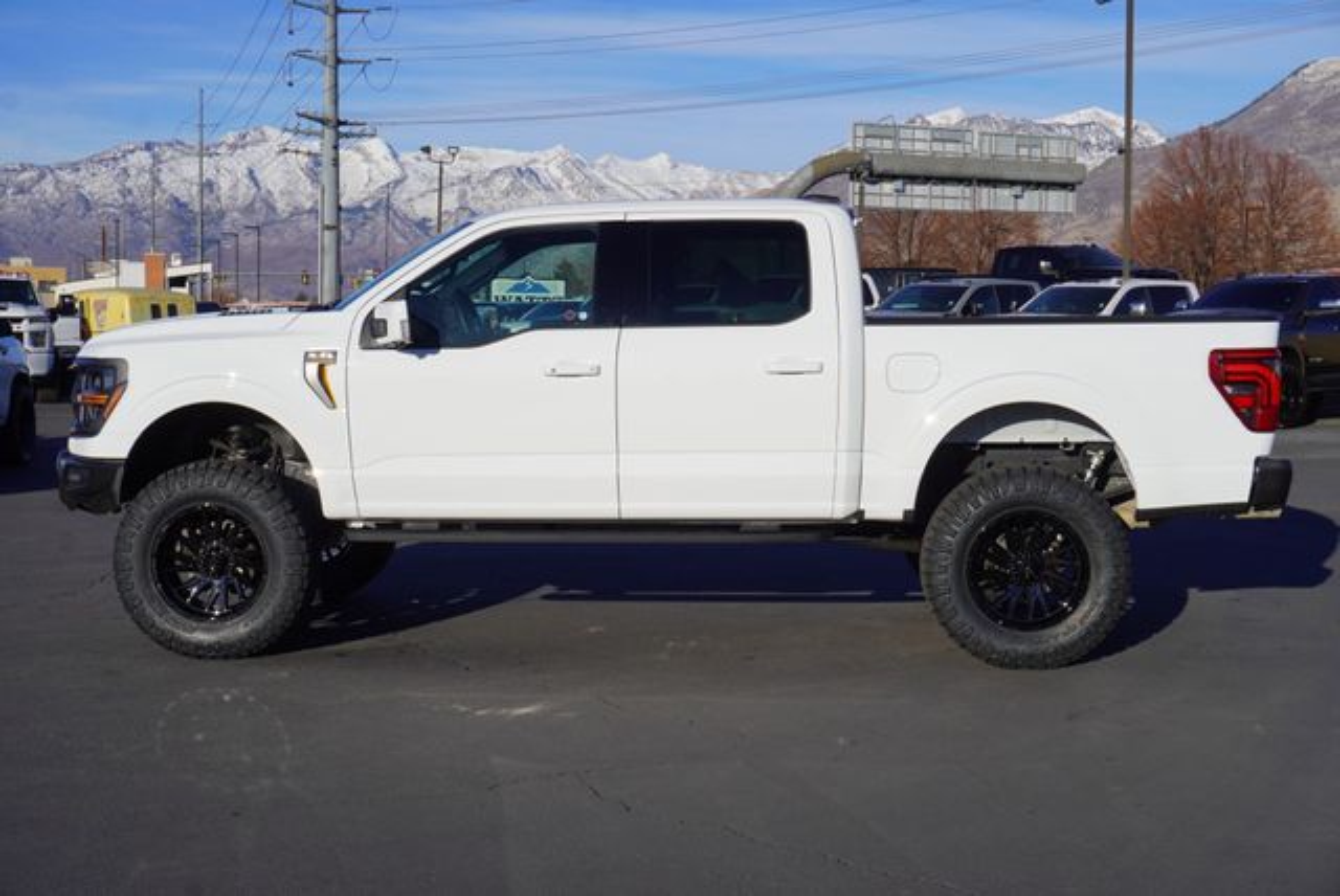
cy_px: 448
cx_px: 670
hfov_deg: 38.8
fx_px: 1900
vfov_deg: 26.5
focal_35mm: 51
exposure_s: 1/250
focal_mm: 34
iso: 100
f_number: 11
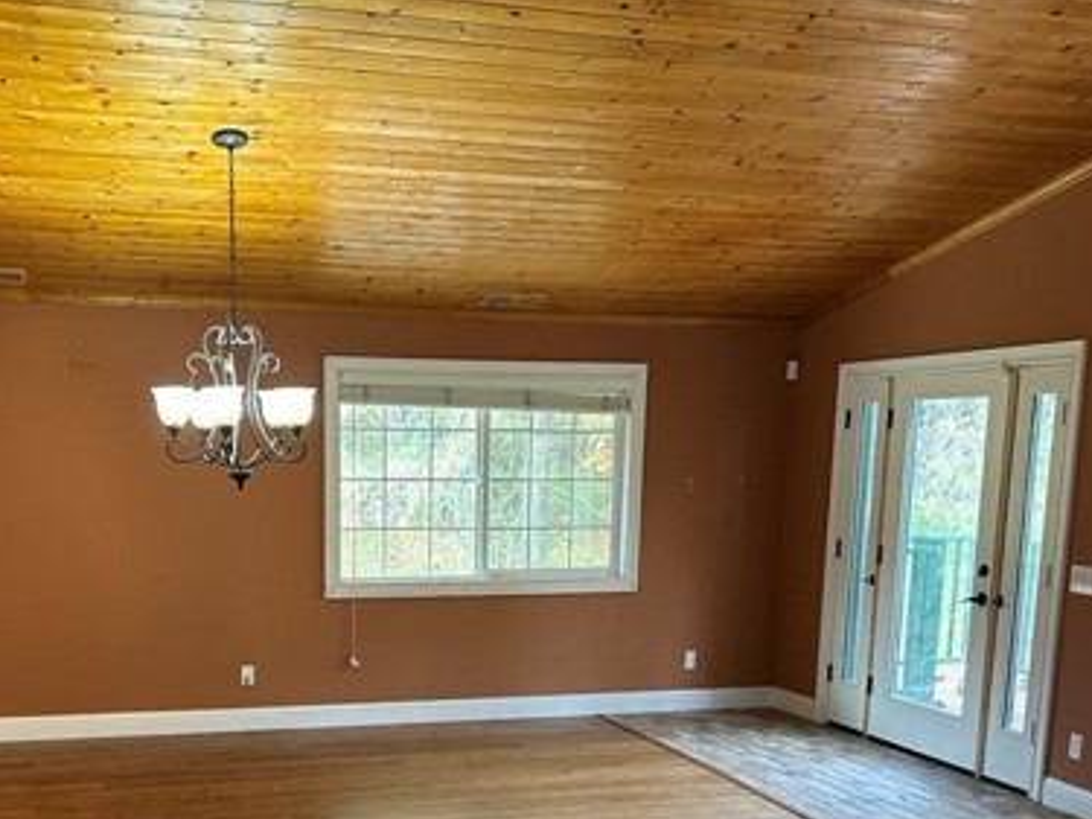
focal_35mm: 41
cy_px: 685
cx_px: 414
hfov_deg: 45.4
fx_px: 1293
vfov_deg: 33.8
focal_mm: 6.86
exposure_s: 1/60
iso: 200
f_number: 1.78
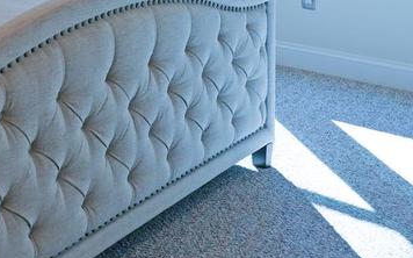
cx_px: -50
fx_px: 742
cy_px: -130
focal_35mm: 66
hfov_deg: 28.1
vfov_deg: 17.6
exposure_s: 1/160
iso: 500
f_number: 4
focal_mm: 16
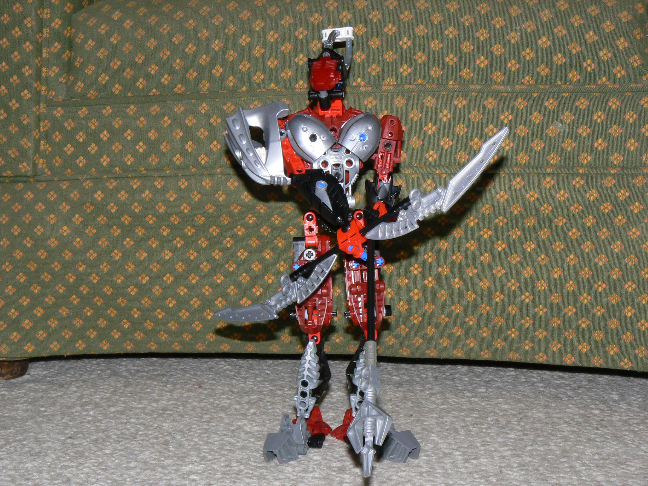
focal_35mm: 57
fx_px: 1067
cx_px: 324
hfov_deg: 33.8
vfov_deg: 25.7
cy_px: 243
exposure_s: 1/30
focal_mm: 9.5
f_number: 8
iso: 100
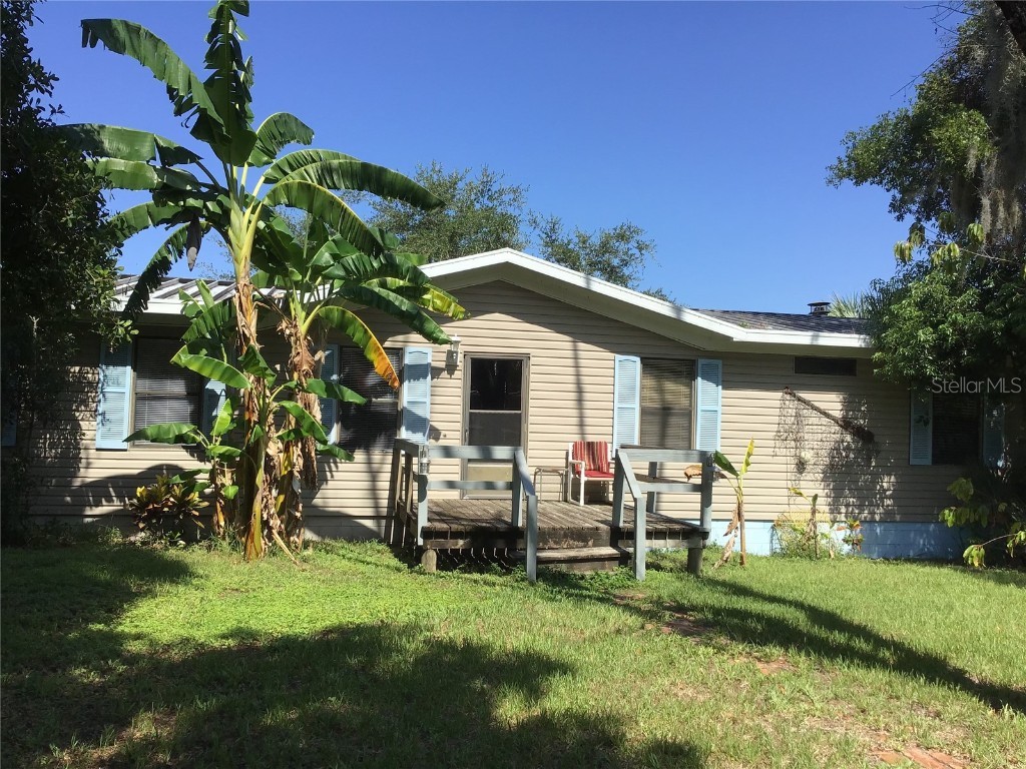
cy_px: 384
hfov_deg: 58.4
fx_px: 919
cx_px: 513
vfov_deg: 45.4
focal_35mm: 31
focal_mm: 3.3
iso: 25
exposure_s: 1/1148
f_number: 2.4
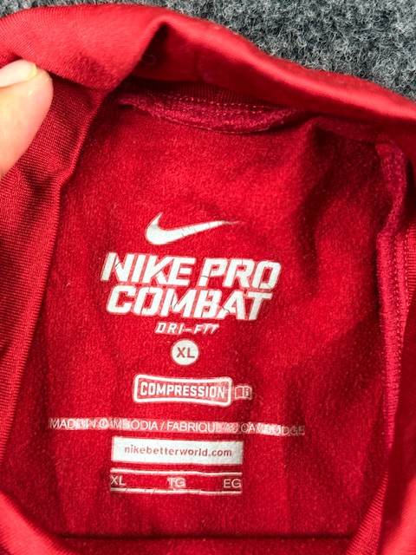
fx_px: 769
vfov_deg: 39.7
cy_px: 278
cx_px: 208
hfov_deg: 30.3
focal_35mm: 48
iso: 200
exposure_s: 1/50
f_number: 1.78
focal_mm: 6.76
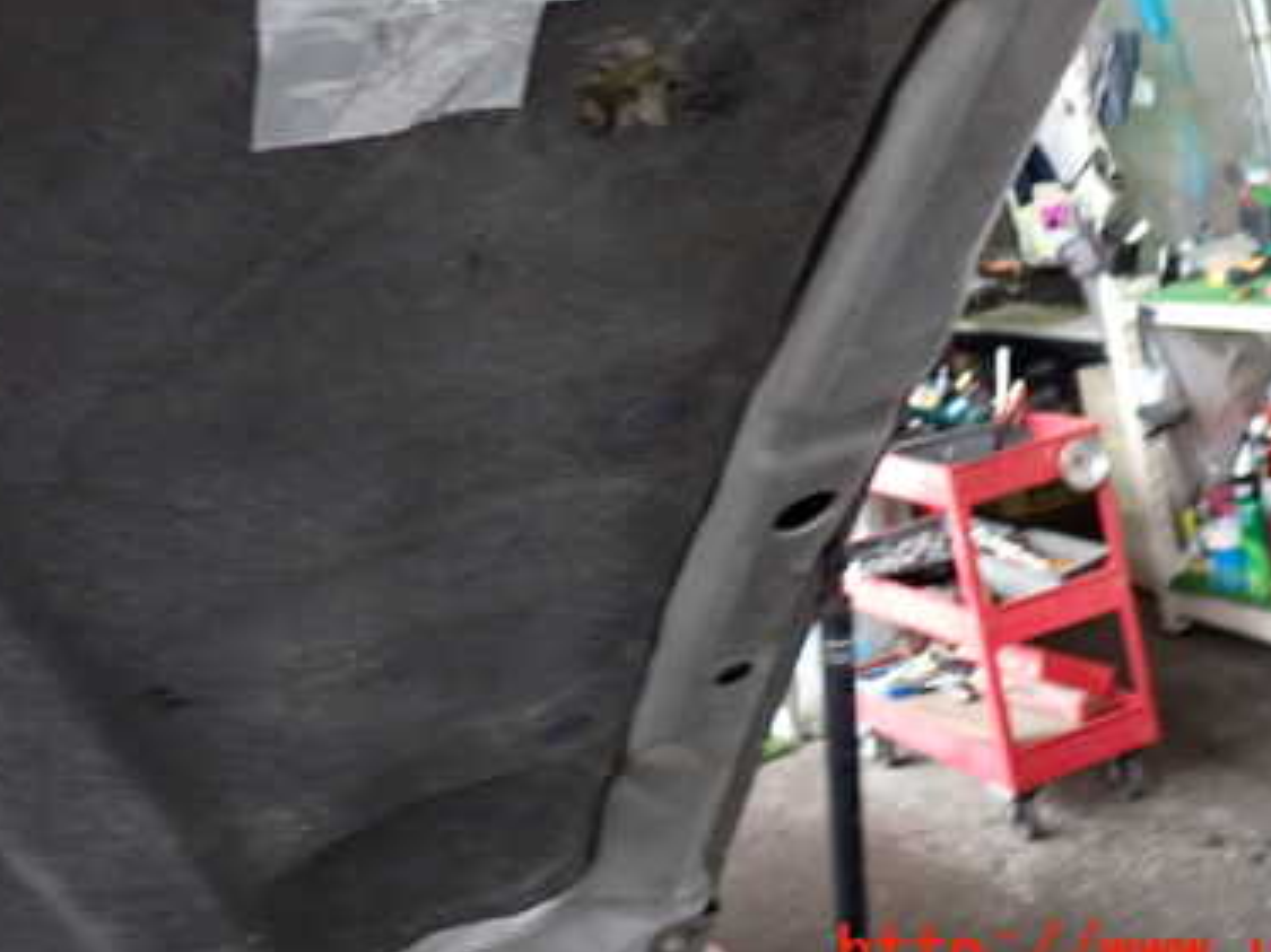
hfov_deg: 39.6
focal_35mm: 48
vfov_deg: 29.8
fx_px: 1762
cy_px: 237
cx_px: 586
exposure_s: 1/30
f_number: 2.3
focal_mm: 5.4
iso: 320
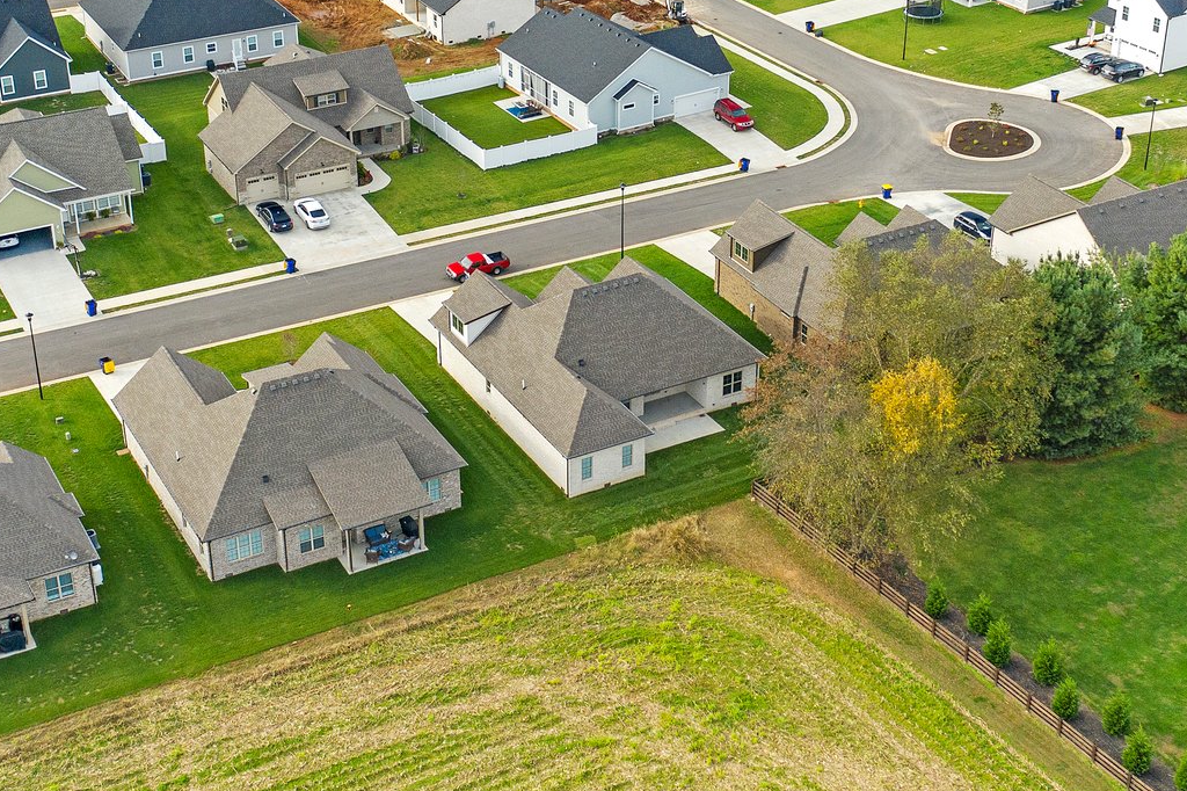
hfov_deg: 35.6
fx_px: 1846
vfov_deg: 24.1
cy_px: 310
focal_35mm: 56
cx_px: 620
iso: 100
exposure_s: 1/80
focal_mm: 10.26
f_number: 2.8
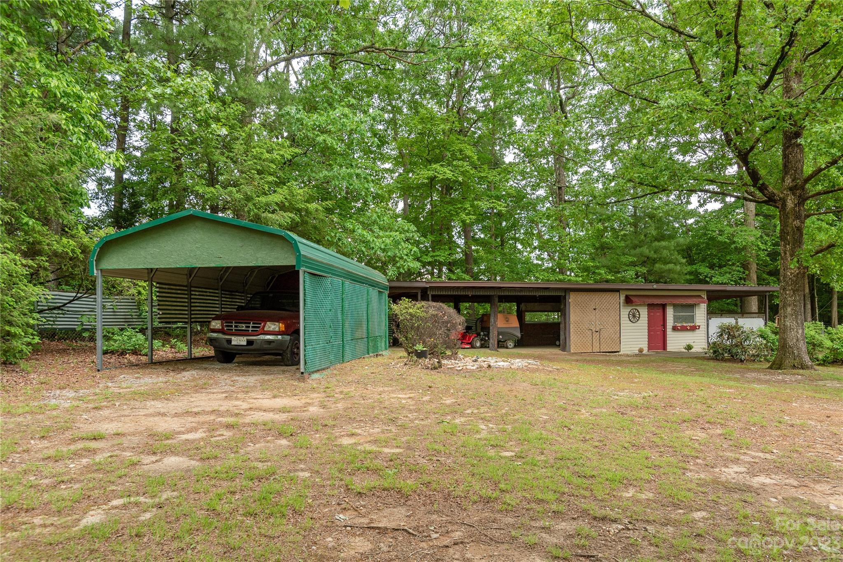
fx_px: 515
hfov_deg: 78.6
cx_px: 422
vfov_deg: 57.2
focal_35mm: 22
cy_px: 281
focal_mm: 22
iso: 320
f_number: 7.1
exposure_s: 1/125
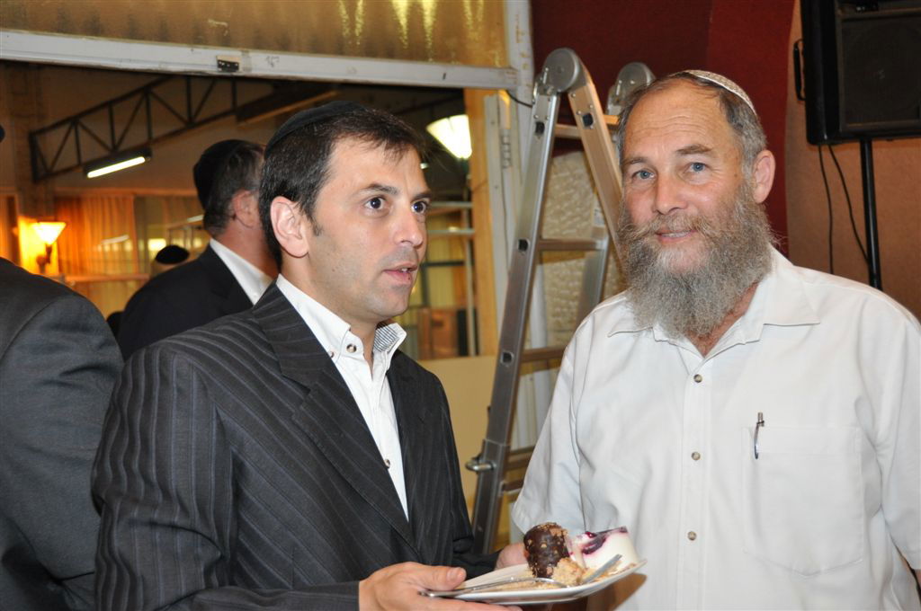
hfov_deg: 41.2
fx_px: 1226
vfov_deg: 28.0
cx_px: 460
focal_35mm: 48
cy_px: 306
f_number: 4.2
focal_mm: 32
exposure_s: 1/60
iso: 800
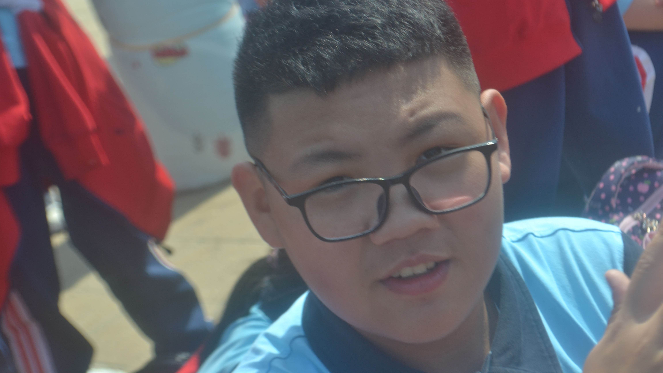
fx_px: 1521
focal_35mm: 87
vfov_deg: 14.0
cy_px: 159
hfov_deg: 24.6
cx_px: 332
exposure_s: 1/200
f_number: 7.1
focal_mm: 55
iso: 100
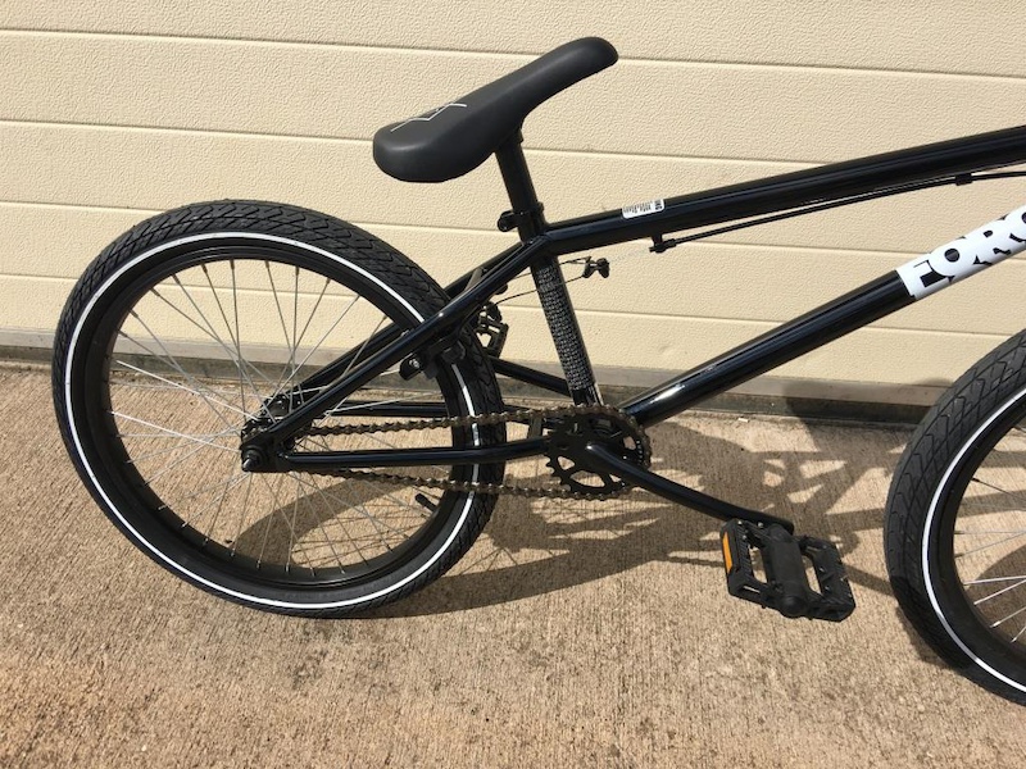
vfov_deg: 48.2
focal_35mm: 29
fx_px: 860
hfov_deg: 61.7
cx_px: 513
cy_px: 384
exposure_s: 1/1876
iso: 25
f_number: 2.2
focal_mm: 4.15
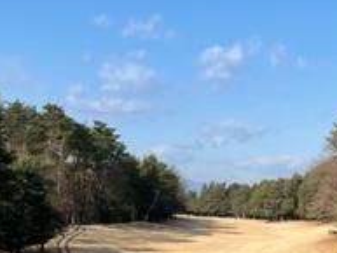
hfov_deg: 22.7
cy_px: 206
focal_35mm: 86
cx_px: 220
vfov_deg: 17.0
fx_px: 838
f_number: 1.6
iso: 32
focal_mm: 4.2
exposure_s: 1/2959
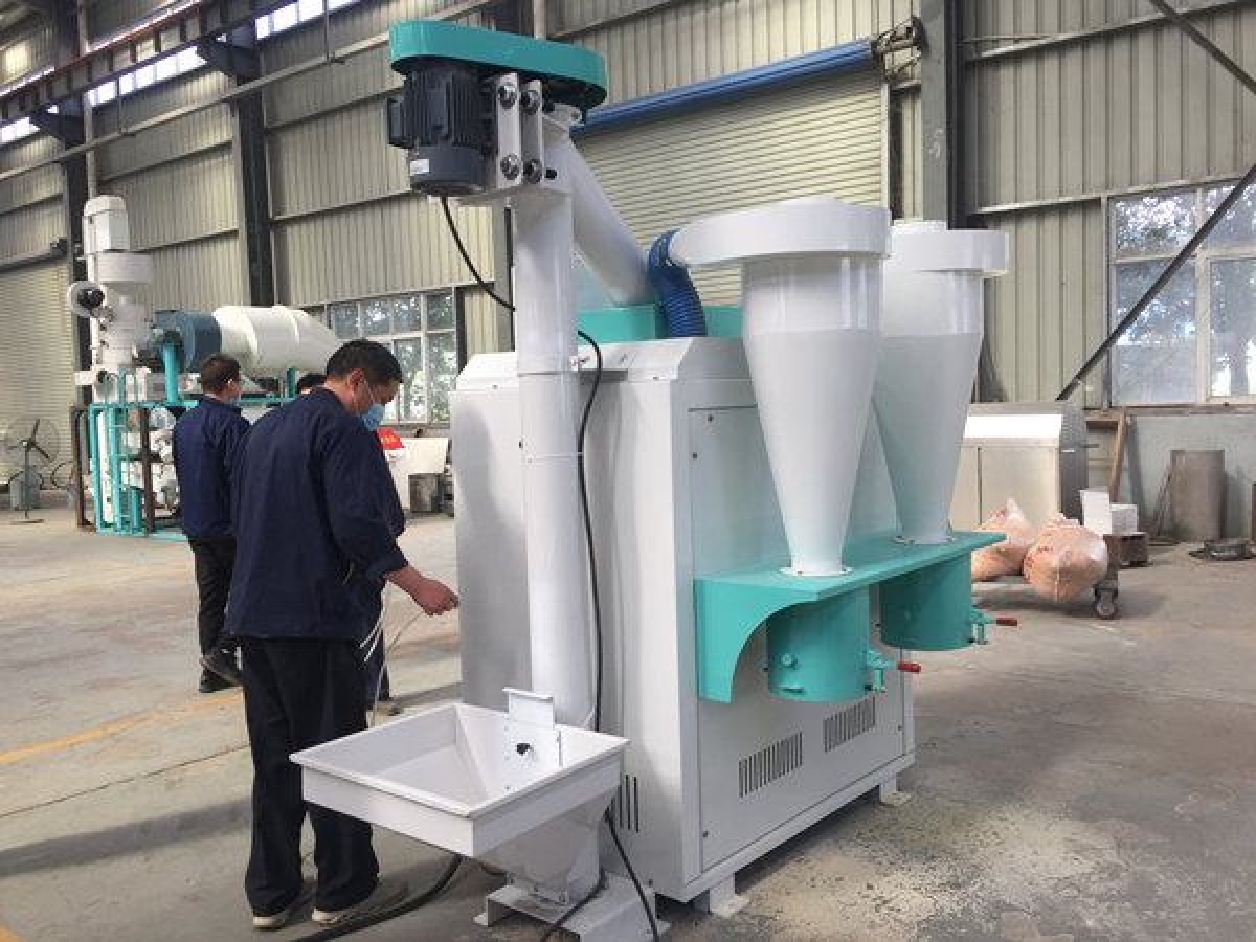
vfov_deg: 48.2
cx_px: 628
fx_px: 1052
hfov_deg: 61.7
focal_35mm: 29
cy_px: 471
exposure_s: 1/100
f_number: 2.2
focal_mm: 4.15
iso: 32
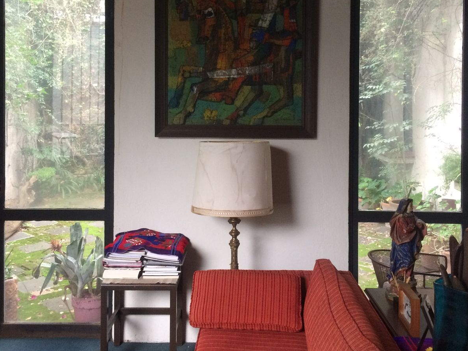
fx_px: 527
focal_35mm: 39
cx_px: 233
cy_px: 107
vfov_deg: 36.3
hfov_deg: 47.9
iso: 160
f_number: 2.2
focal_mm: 4.15
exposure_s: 1/30
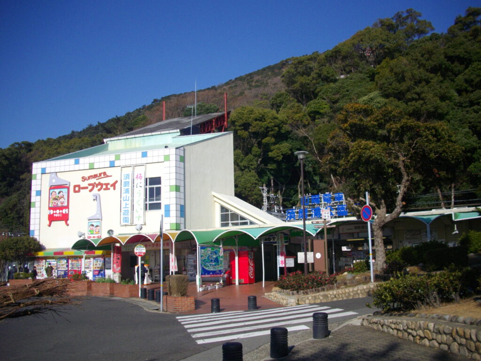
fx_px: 514
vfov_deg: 38.7
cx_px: 240
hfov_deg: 50.1
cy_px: 180
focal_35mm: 37
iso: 100
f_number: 5.6
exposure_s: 1/500
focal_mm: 6.2
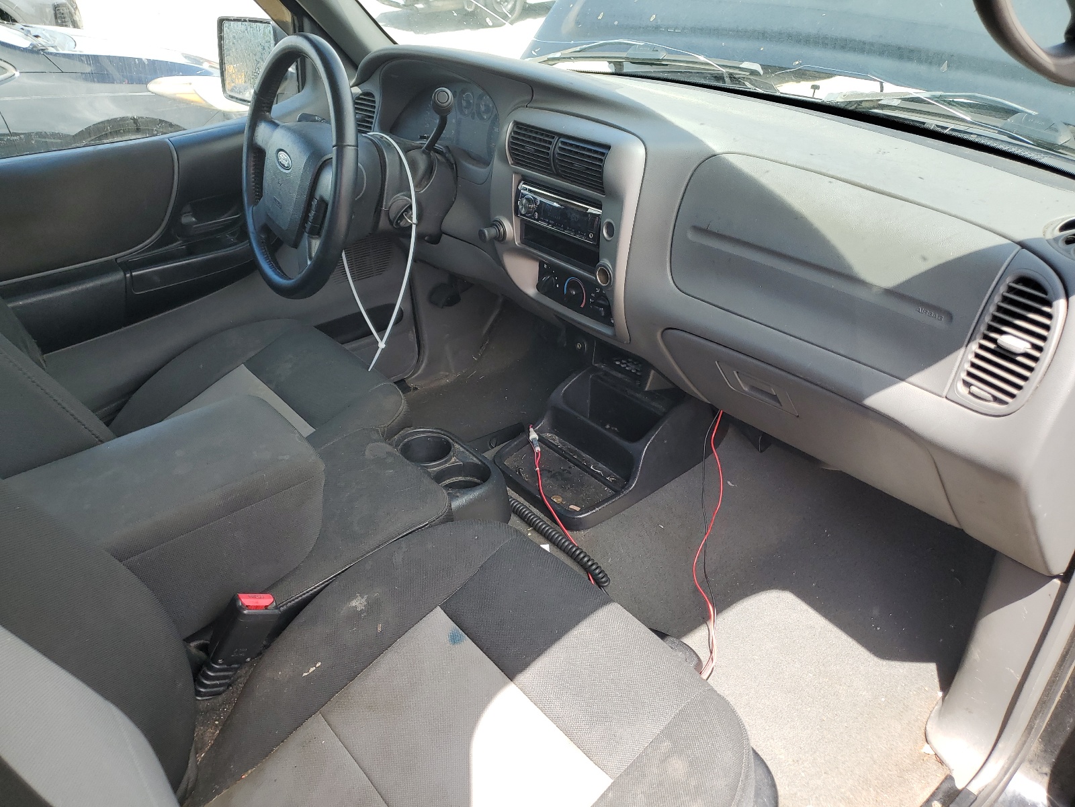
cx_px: 538
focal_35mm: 26
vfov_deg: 53.1
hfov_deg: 67.3
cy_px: 404
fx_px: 807
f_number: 1.5
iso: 50
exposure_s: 1/476
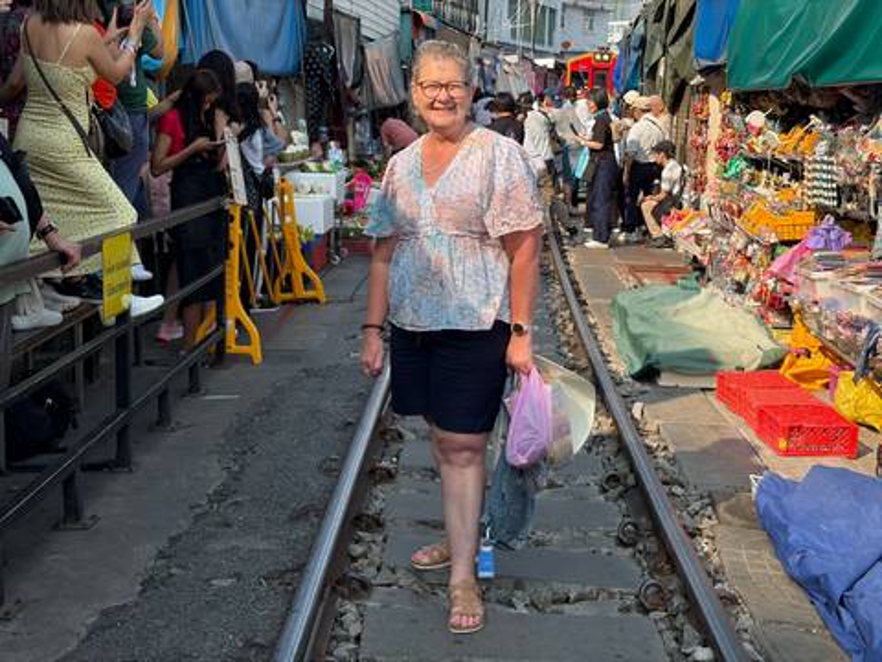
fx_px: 1325
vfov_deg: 28.0
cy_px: 331
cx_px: 441
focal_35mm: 52
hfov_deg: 36.8
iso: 32
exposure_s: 1/1553
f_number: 1.6
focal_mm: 5.96
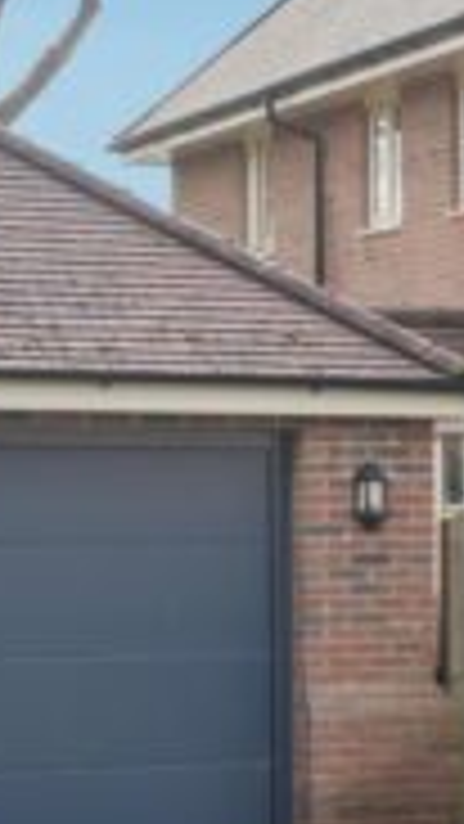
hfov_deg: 7.9
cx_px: 1302
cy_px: 522
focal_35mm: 136
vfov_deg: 15.8
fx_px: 2973
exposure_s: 1/400
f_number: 7.1
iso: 500
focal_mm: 31
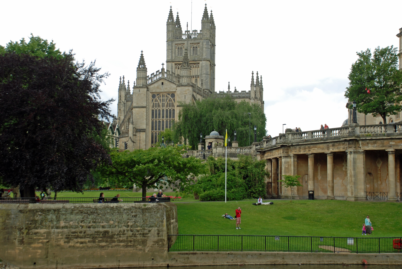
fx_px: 671
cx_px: 201
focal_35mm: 60
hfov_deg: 33.4
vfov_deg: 22.7
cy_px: 134
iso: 100
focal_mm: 40
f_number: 5
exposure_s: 1/200
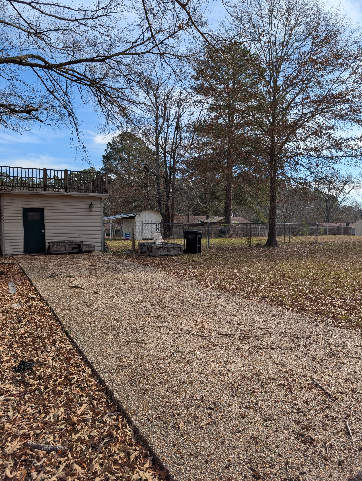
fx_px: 334
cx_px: 181
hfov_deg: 56.9
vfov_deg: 71.5
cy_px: 240
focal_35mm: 24
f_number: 1.68
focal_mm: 6.9
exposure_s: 1/929
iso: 19
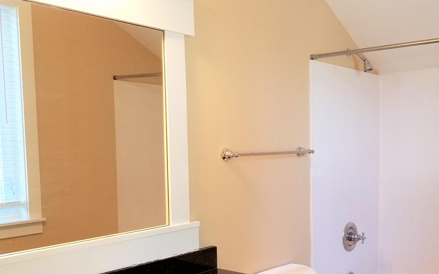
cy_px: 185
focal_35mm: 40
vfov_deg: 31.7
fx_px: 479
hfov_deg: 48.8
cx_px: 277
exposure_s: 1/60
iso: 160
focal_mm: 4.2
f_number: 1.7
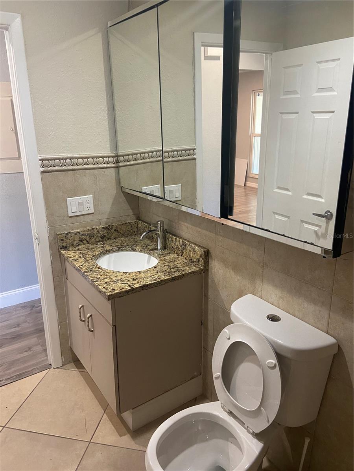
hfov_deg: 53.1
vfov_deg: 67.3
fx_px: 355
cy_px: 236
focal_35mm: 26
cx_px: 177
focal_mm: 4.25
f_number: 1.8
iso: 250
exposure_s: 1/60
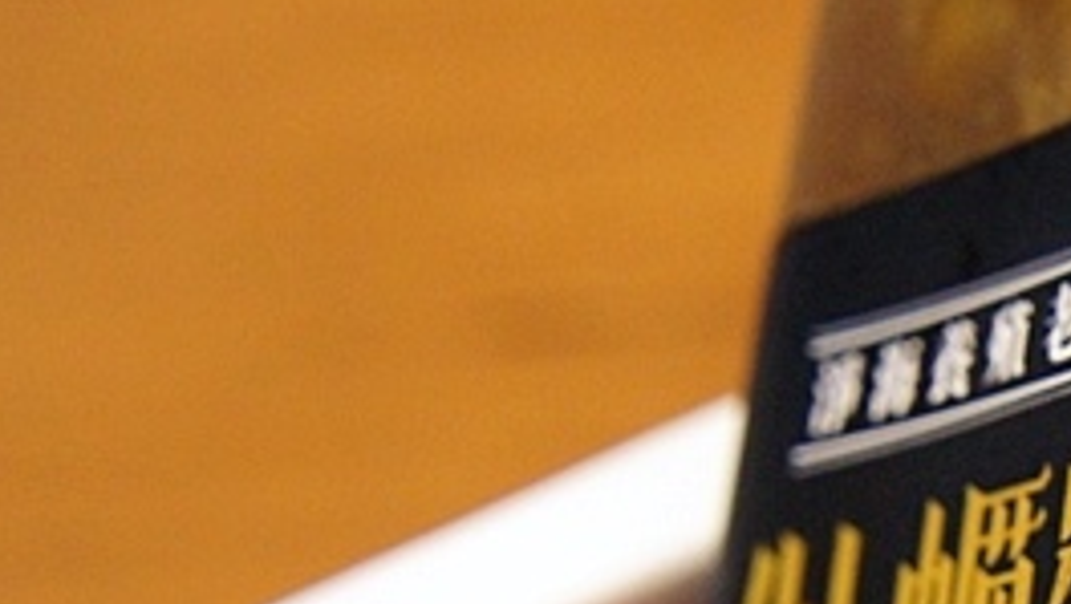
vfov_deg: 7.2
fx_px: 4712
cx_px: 1675
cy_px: 979
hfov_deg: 12.3
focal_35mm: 166
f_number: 5.6
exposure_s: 1/25
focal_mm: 31
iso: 1600
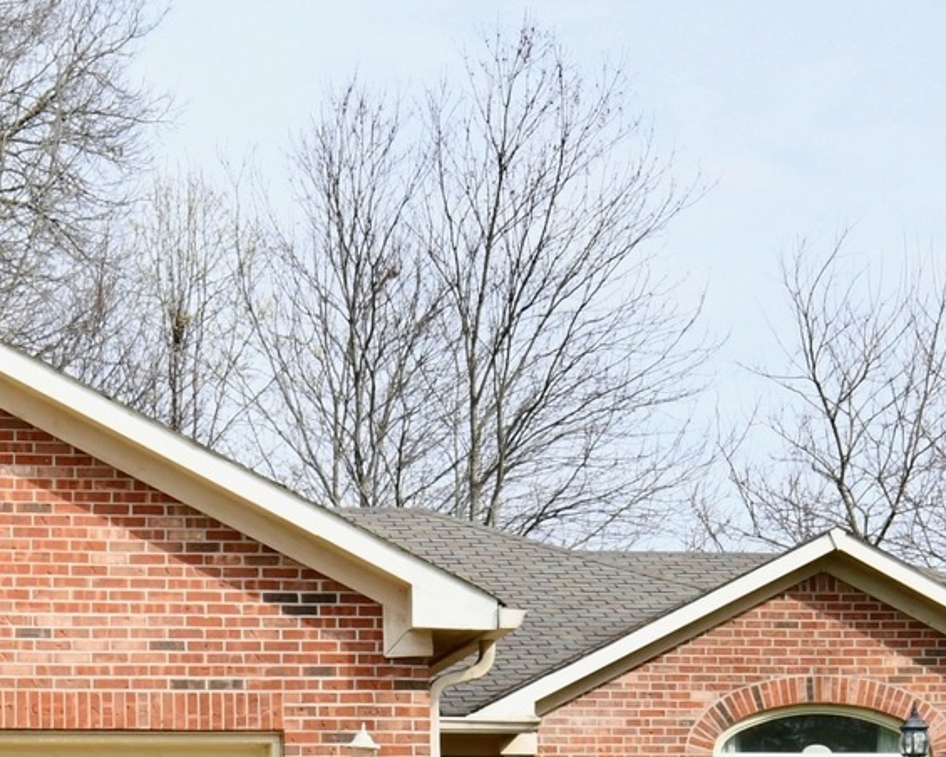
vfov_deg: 14.8
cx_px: 122
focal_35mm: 97
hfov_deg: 19.5
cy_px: 1125
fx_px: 2716
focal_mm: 19
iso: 640
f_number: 11
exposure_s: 1/500
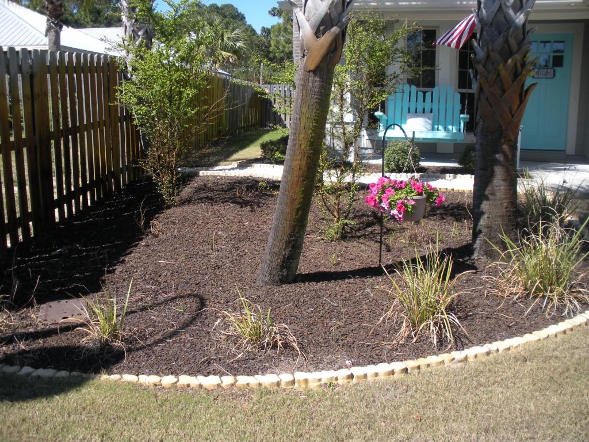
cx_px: 294
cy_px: 221
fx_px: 613
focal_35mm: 36
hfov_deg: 51.4
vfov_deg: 39.7
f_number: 3.5
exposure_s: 1/365
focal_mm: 6.3
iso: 64
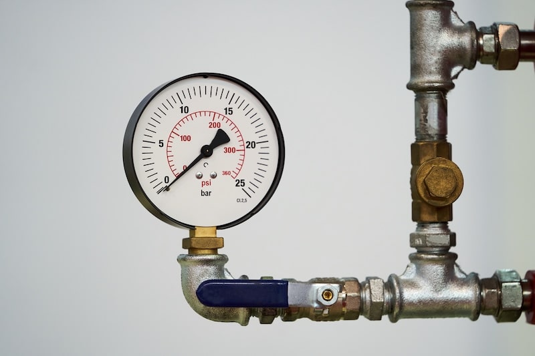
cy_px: 178
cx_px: 268
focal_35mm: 176
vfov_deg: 7.8
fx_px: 2615
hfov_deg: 11.7
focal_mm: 176
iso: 1250
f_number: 3.2
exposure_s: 1/160
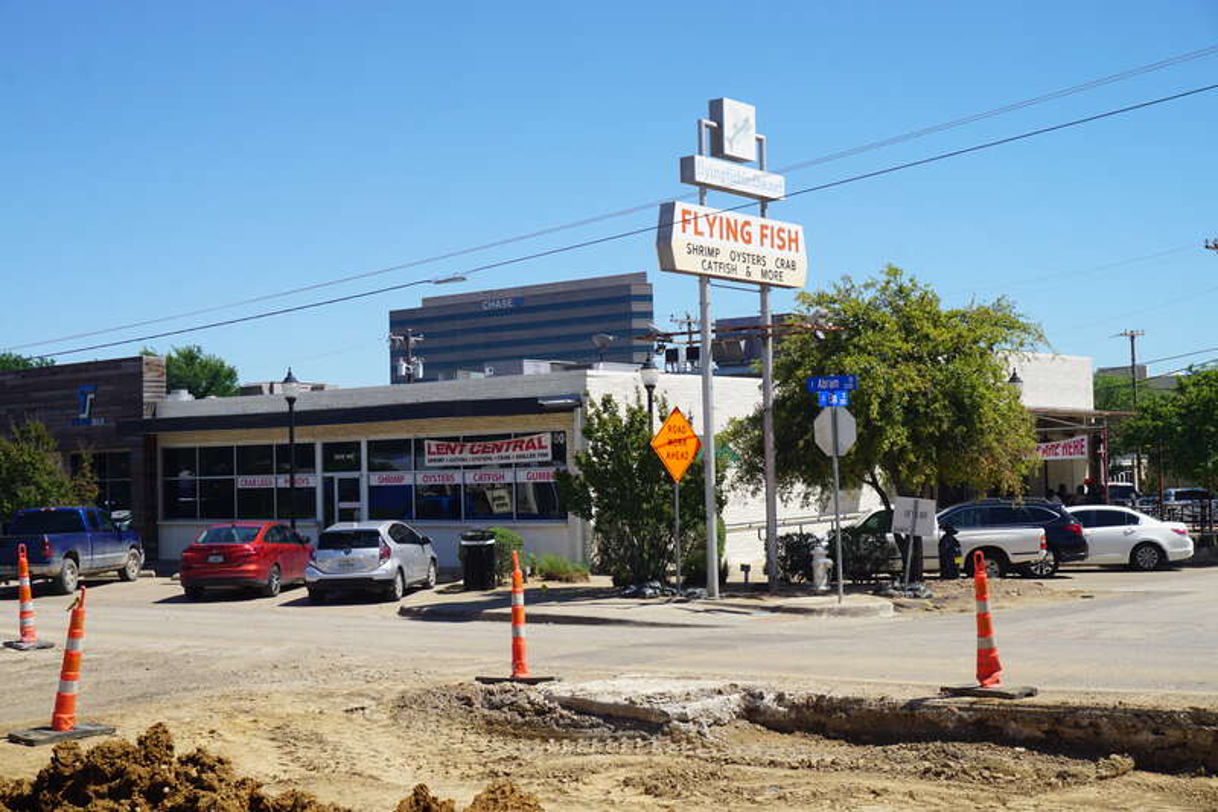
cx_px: 609
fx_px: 1624
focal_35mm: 48
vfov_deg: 28.1
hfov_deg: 41.1
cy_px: 406
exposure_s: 1/125
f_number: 11
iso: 100
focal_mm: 32
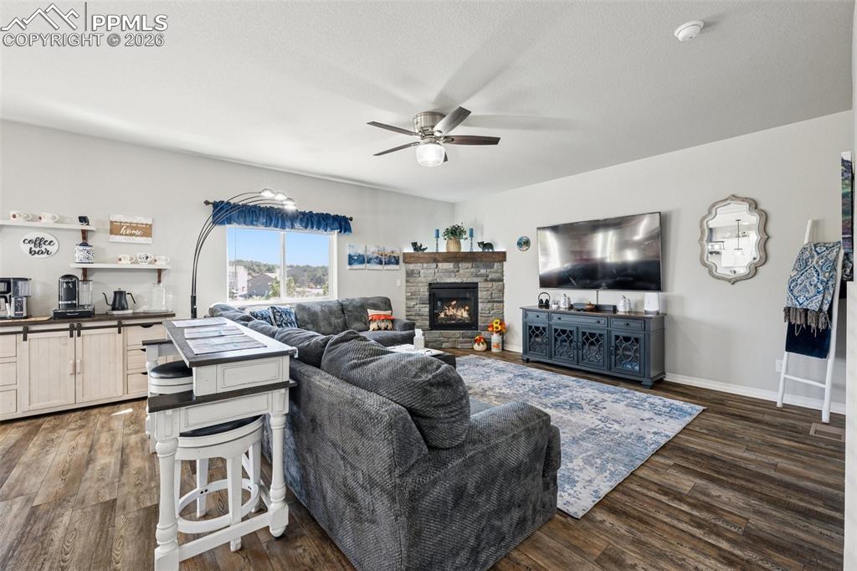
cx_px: 428
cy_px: 286
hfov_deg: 100.4
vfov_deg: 77.3
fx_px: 357
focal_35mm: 15
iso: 800
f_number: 11
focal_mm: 15
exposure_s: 1/3.33
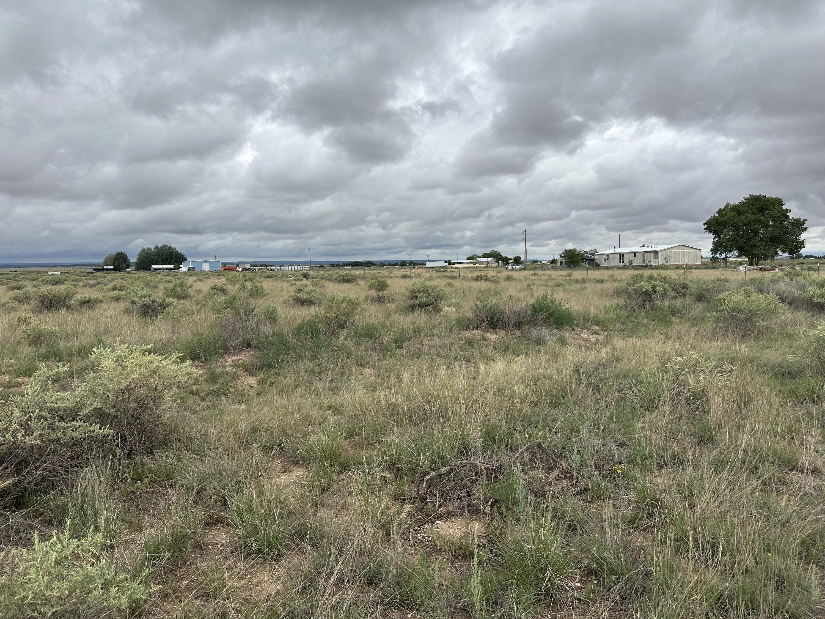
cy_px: 310
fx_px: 572
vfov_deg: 56.8
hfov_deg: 71.6
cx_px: 412
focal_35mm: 24
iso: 80
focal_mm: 6.86
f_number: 1.78
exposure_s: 1/3597
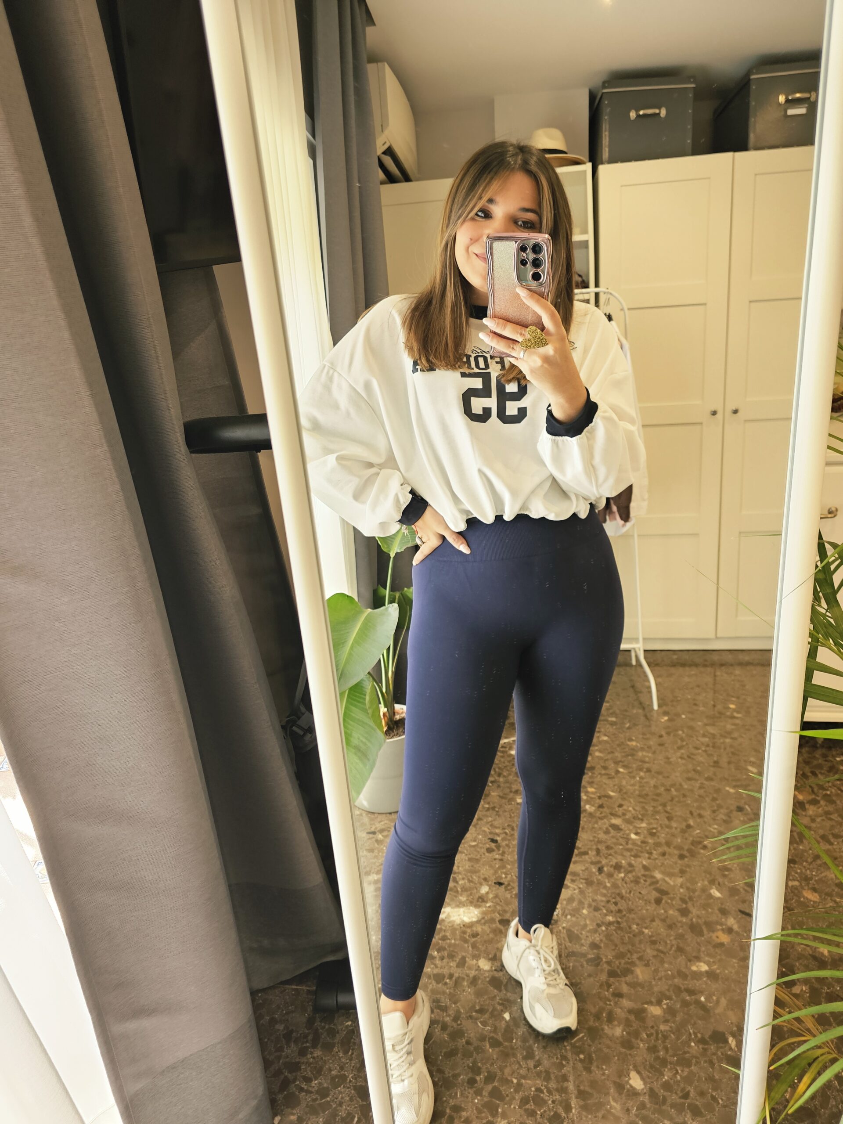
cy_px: 562
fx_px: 747
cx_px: 422
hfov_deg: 58.9
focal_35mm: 23
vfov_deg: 73.9
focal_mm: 6.3
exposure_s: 1/100
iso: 160
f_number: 1.7
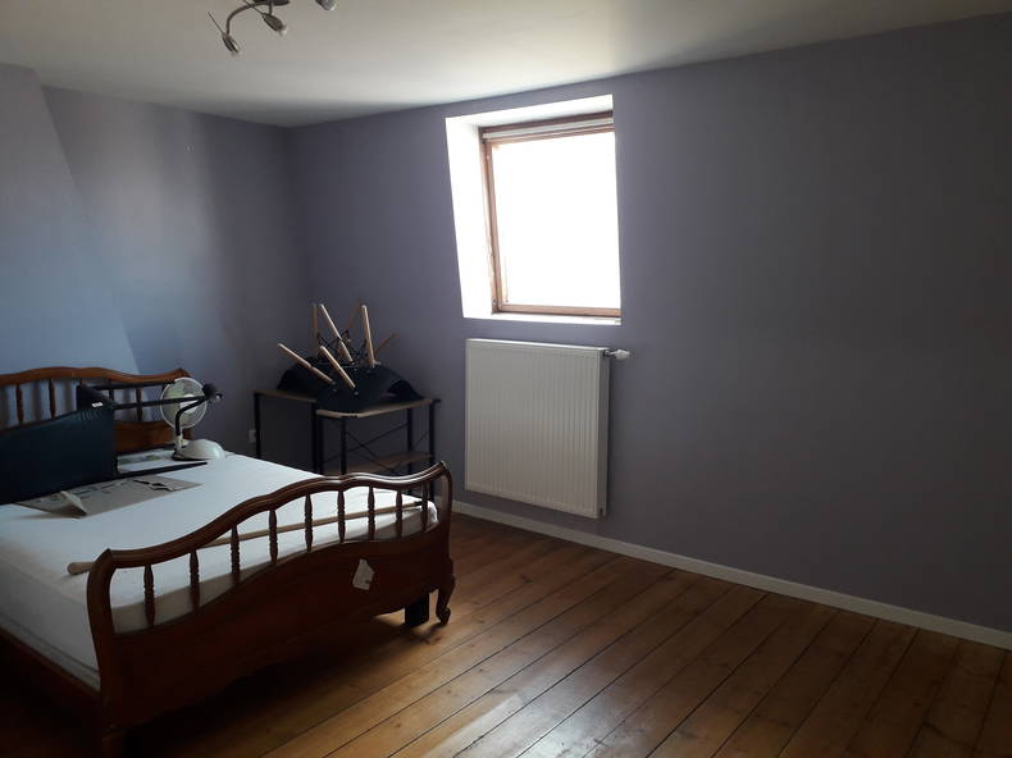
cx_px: 506
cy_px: 379
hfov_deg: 65.3
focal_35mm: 27
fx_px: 789
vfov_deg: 51.3
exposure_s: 1/50
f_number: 1.9
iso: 80
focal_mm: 3.6
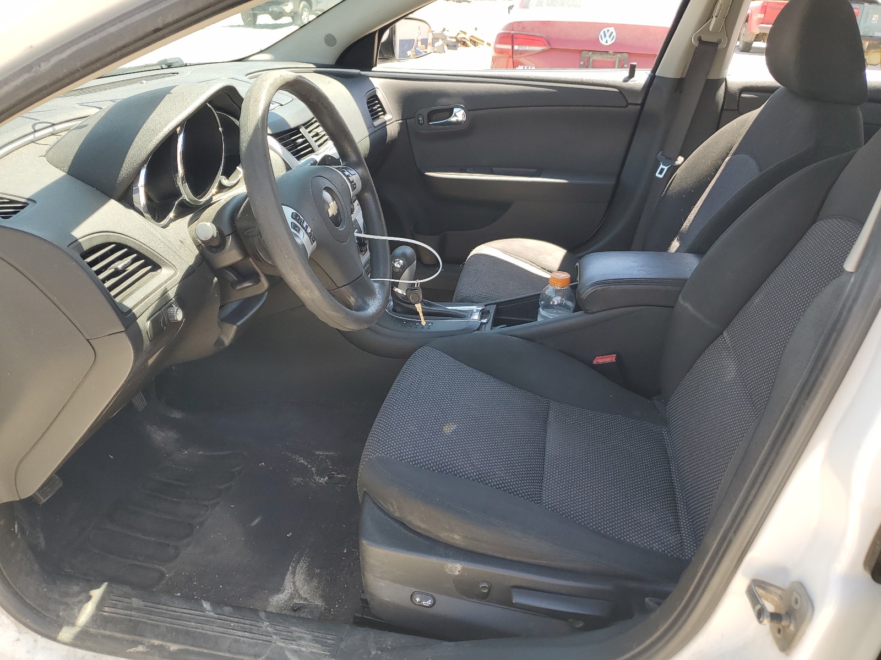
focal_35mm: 26
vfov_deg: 53.1
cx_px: 440
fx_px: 662
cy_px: 330
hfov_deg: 67.3
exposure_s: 1/345
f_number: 1.5
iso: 50
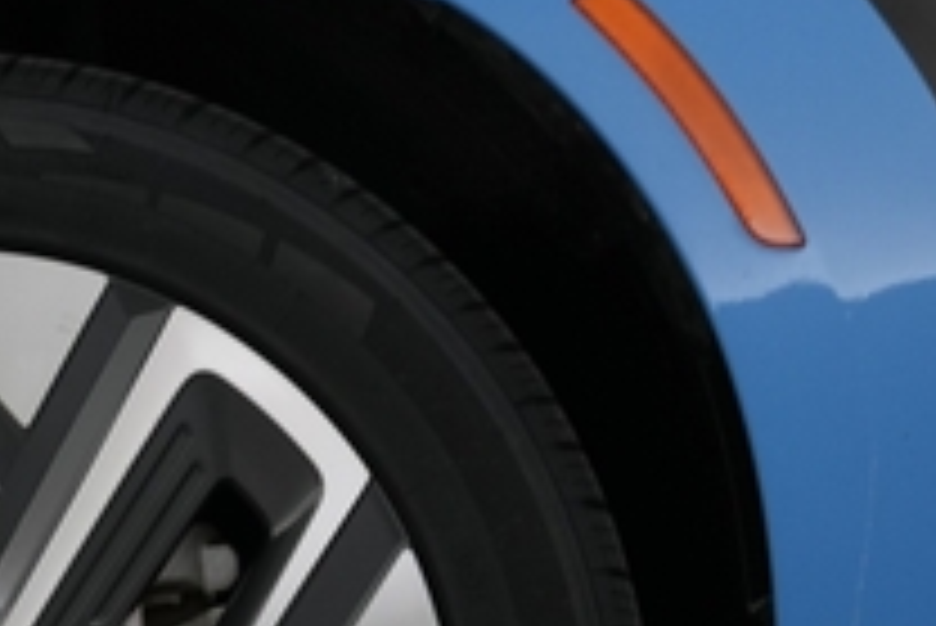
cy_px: 766
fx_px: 2159
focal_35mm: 83
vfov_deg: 15.8
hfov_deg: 23.3
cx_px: -40
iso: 1250
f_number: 6.3
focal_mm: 27
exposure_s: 1/25
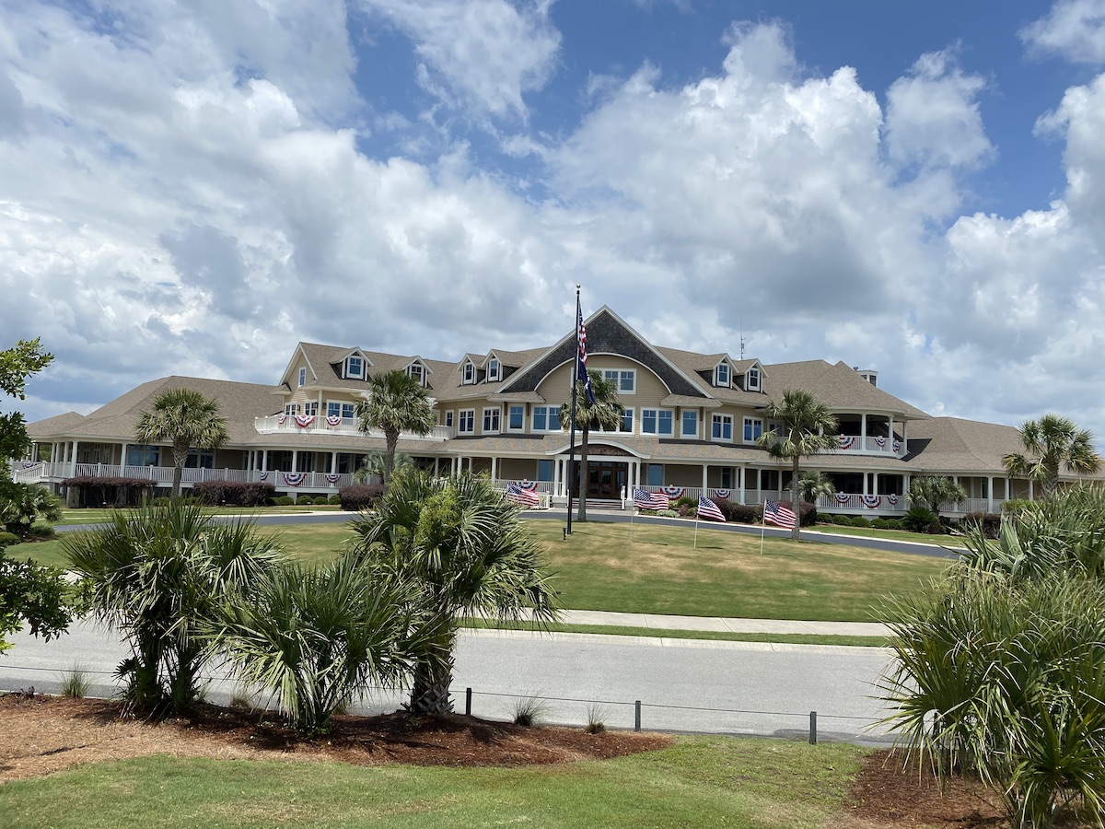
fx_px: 830
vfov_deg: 53.1
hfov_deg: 67.3
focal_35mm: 26
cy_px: 414
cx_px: 552
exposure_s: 1/5747
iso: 32
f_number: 1.8
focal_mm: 4.25
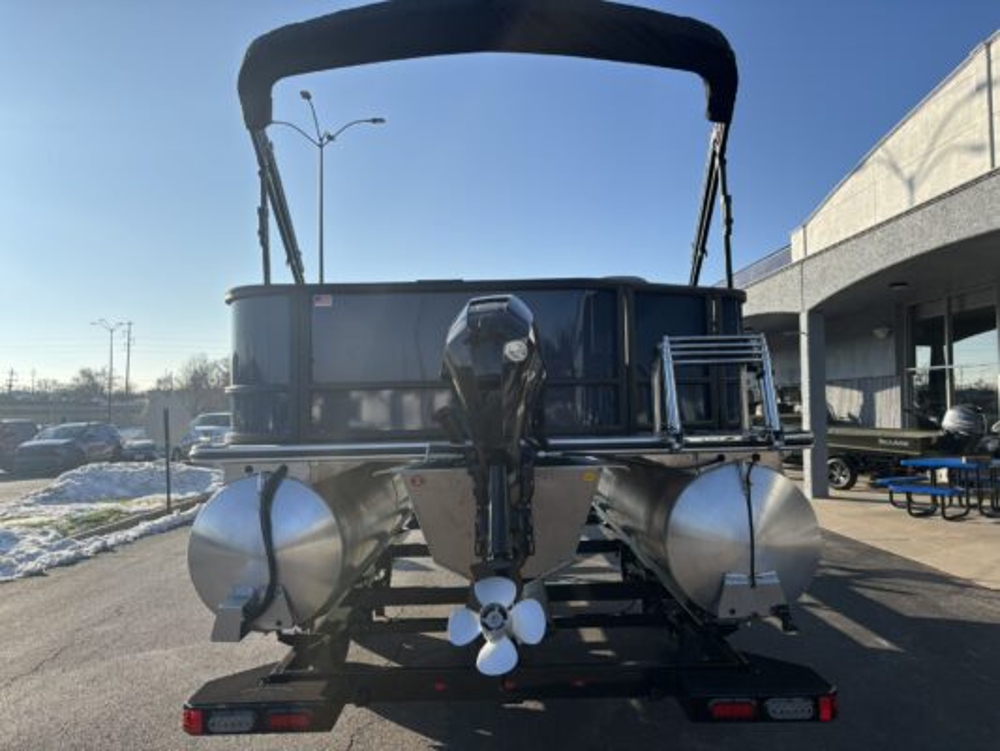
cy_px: 376
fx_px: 751
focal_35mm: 26
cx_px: 500
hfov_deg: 67.3
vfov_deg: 53.1
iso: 50
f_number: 1.6
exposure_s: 1/3534
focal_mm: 5.96
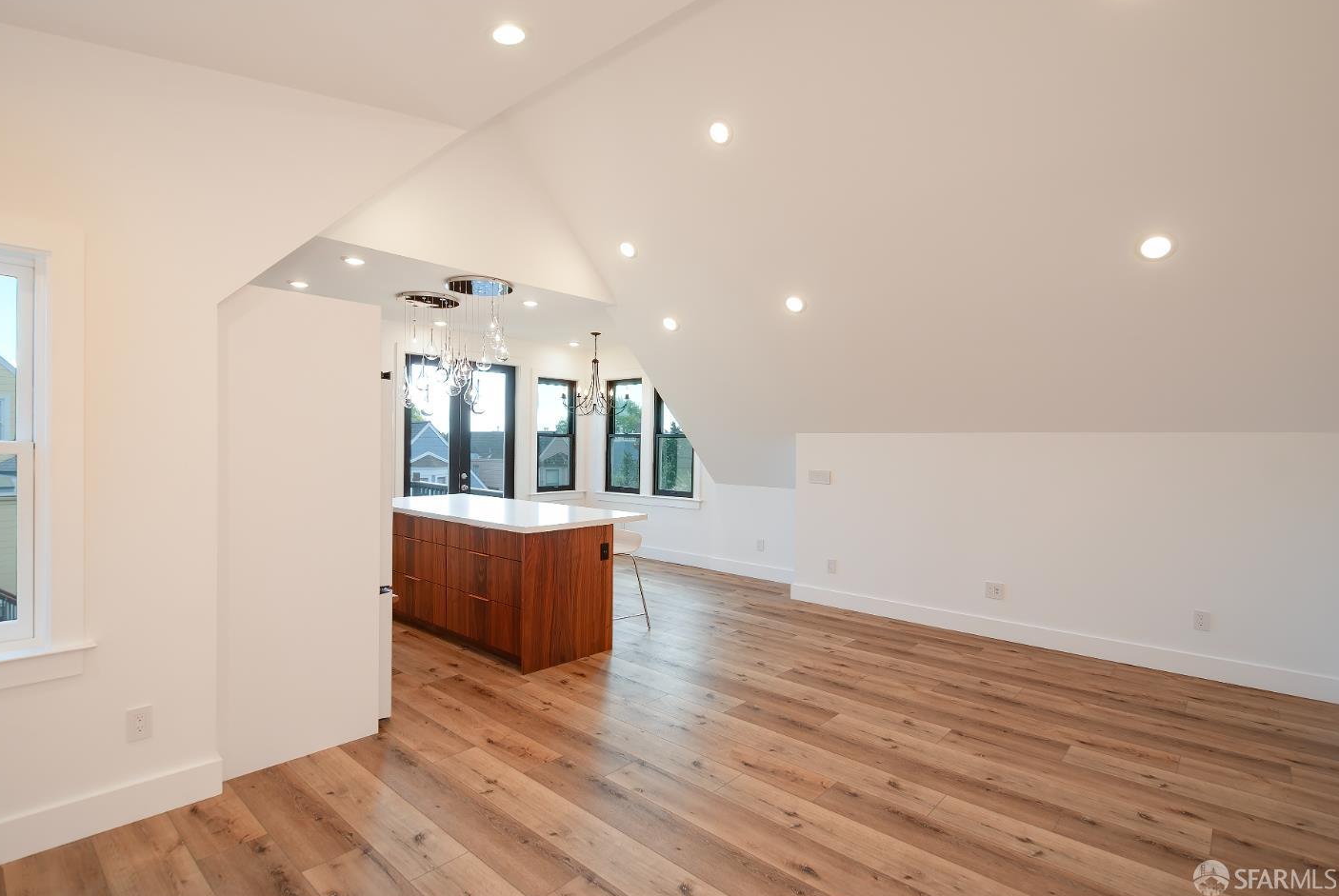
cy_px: 422
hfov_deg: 96.6
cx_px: 630
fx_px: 596
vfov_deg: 73.8
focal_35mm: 16
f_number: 5
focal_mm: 10
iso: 400
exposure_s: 1/800
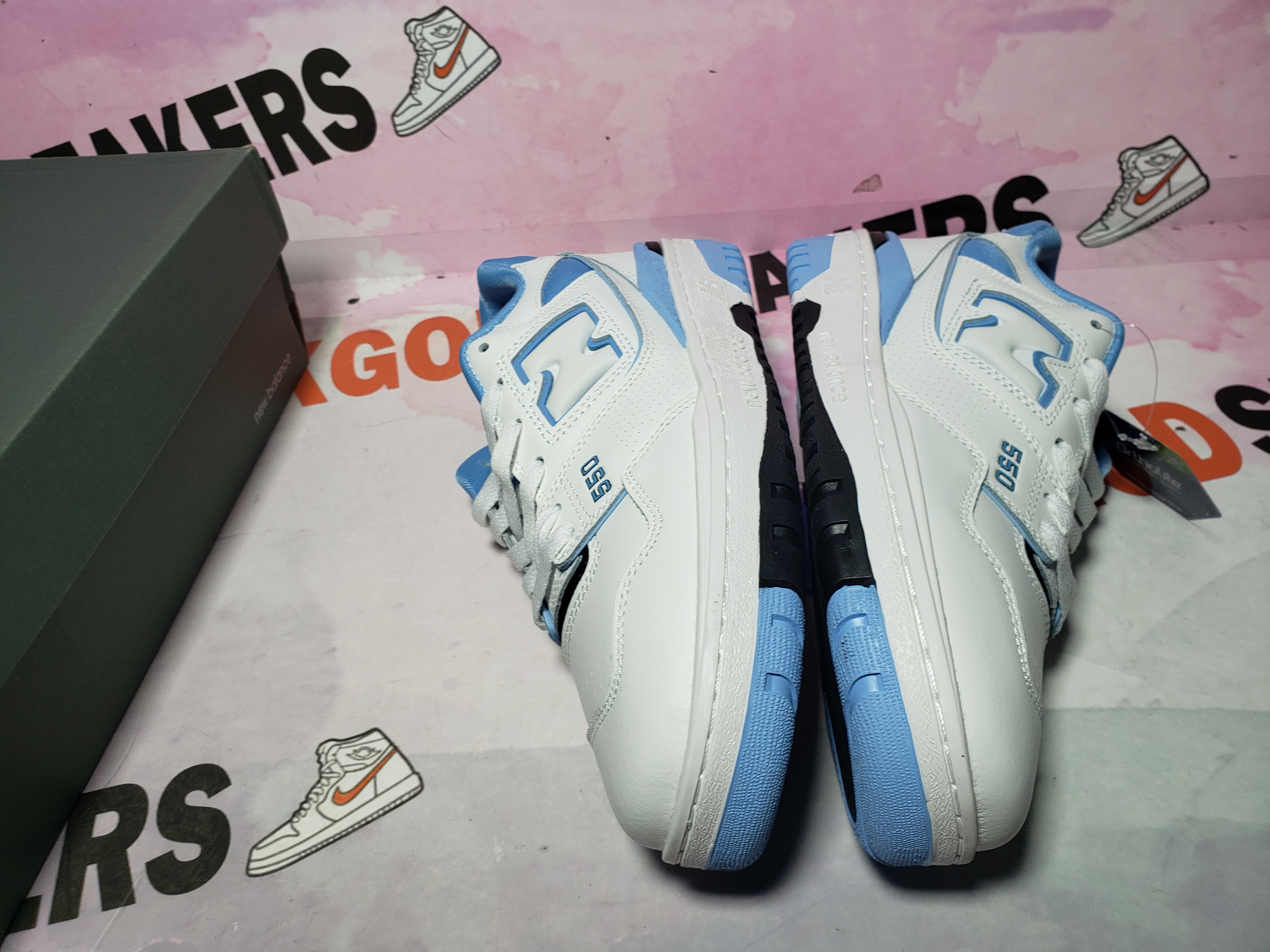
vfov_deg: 53.1
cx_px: 635
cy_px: 476
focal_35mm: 26
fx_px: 954
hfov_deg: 67.3
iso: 50
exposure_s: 1/297
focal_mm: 4.3
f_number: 2.4
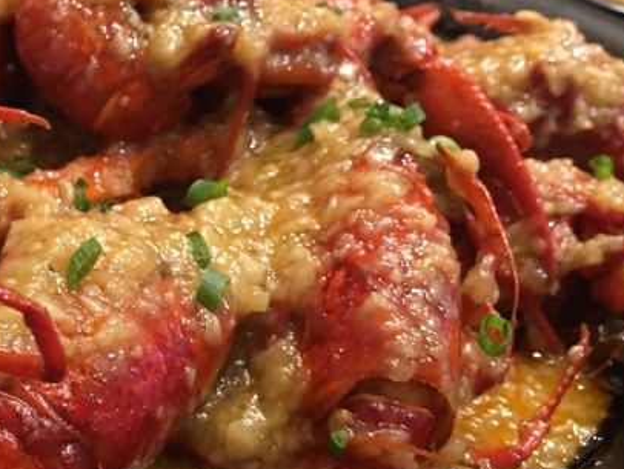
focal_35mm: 50
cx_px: 128
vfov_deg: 29.1
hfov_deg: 36.9
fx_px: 902
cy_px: 281
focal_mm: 4.15
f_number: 2.2
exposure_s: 1/8
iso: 125
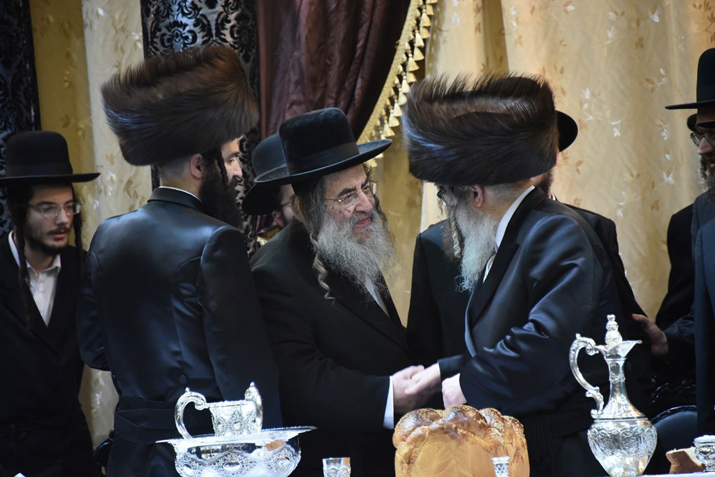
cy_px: 238
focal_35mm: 300
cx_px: 358
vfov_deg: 4.6
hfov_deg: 6.9
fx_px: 5959
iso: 4000
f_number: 5.6
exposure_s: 1/80
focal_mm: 300
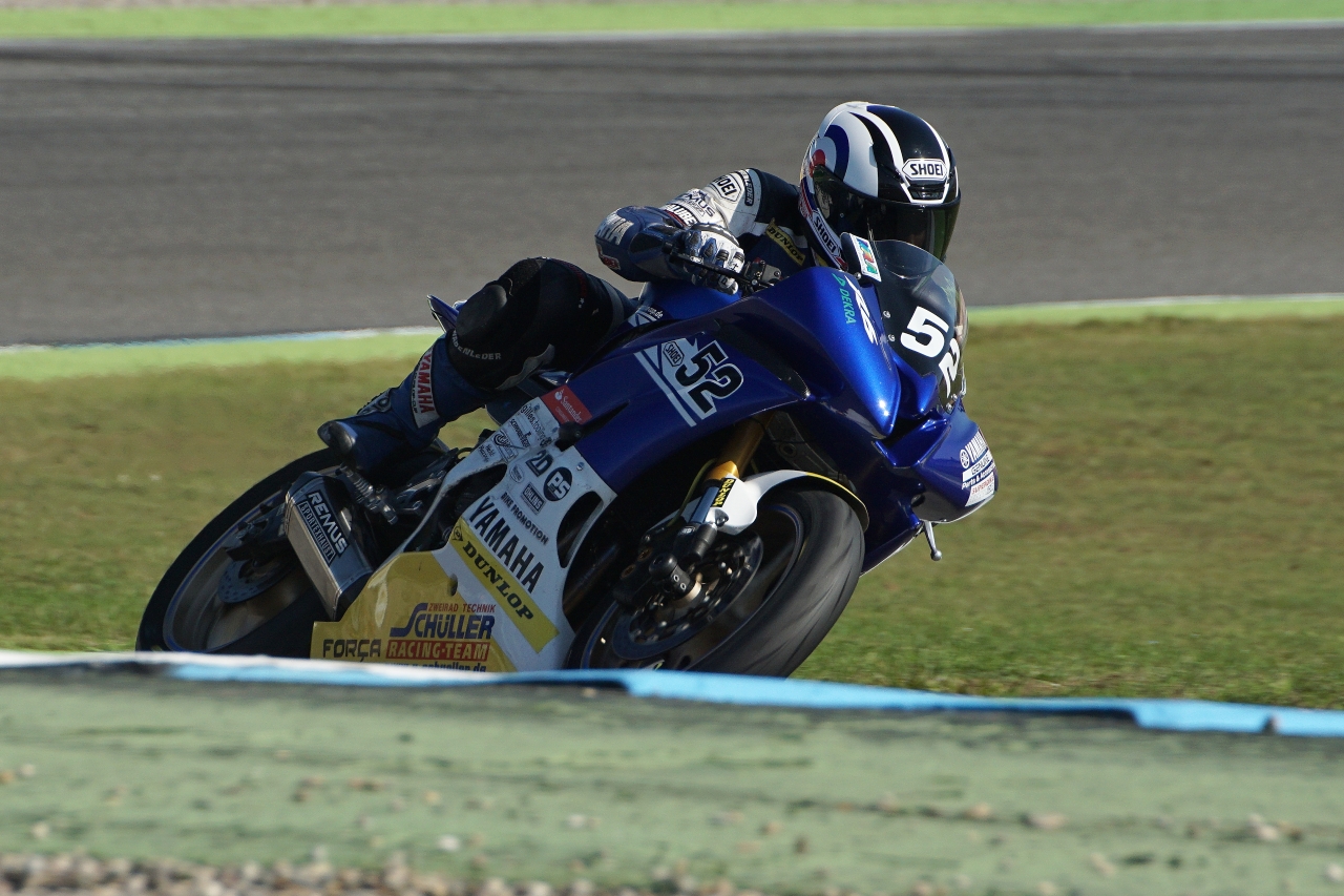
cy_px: 448
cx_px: 672
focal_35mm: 450
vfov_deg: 3.1
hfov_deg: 4.6
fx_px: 16797
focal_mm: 300
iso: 250
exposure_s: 1/800
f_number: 9
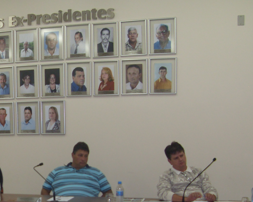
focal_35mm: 66
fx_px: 494
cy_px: 169
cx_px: 82
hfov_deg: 28.5
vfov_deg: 22.7
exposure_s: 1/45
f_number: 2.8
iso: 100
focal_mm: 6.3
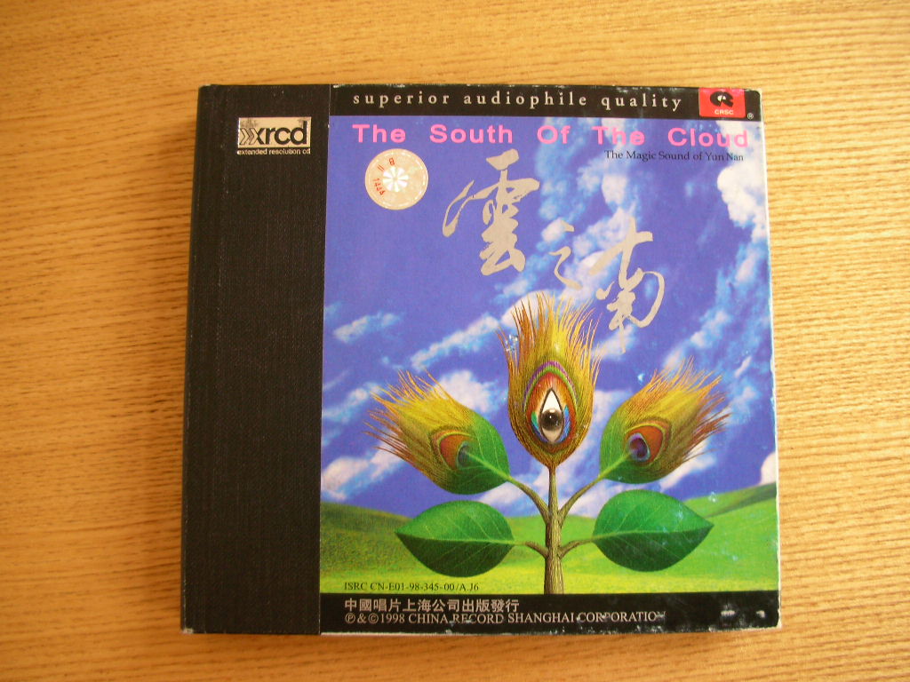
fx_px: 920
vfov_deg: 40.7
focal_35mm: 35
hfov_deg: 52.6
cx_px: 455
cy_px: 341
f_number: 3
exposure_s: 1/22.3
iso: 50
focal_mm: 5.8
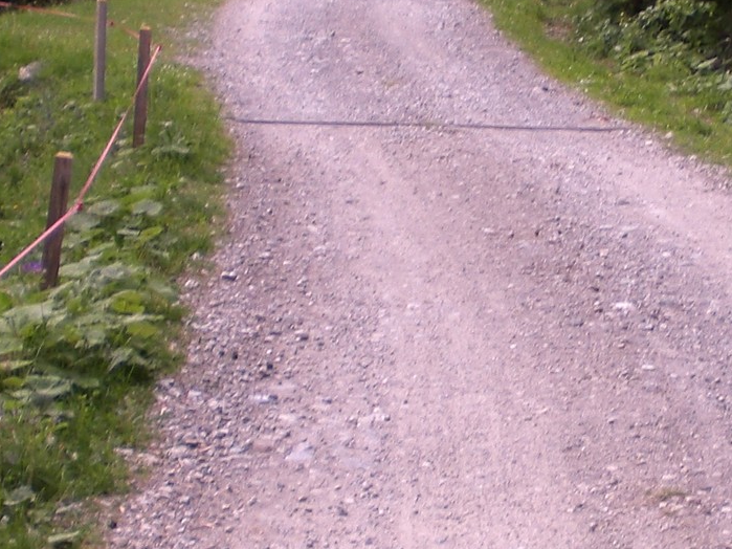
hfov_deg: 16.9
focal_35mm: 116
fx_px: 2453
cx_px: 511
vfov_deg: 12.8
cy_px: 315
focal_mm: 6.3
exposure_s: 1/320
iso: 50
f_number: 3.1
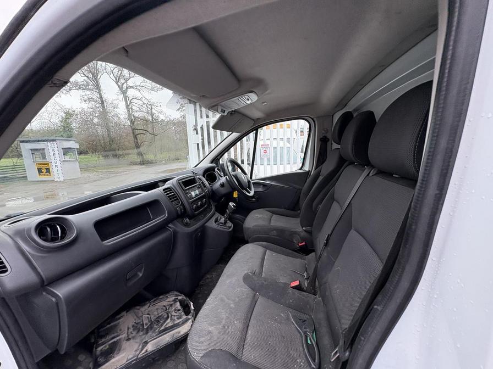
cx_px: 246
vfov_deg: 85.7
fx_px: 199
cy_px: 184
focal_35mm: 14
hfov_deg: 102.1
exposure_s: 1/102
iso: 100
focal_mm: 2.22
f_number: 2.2
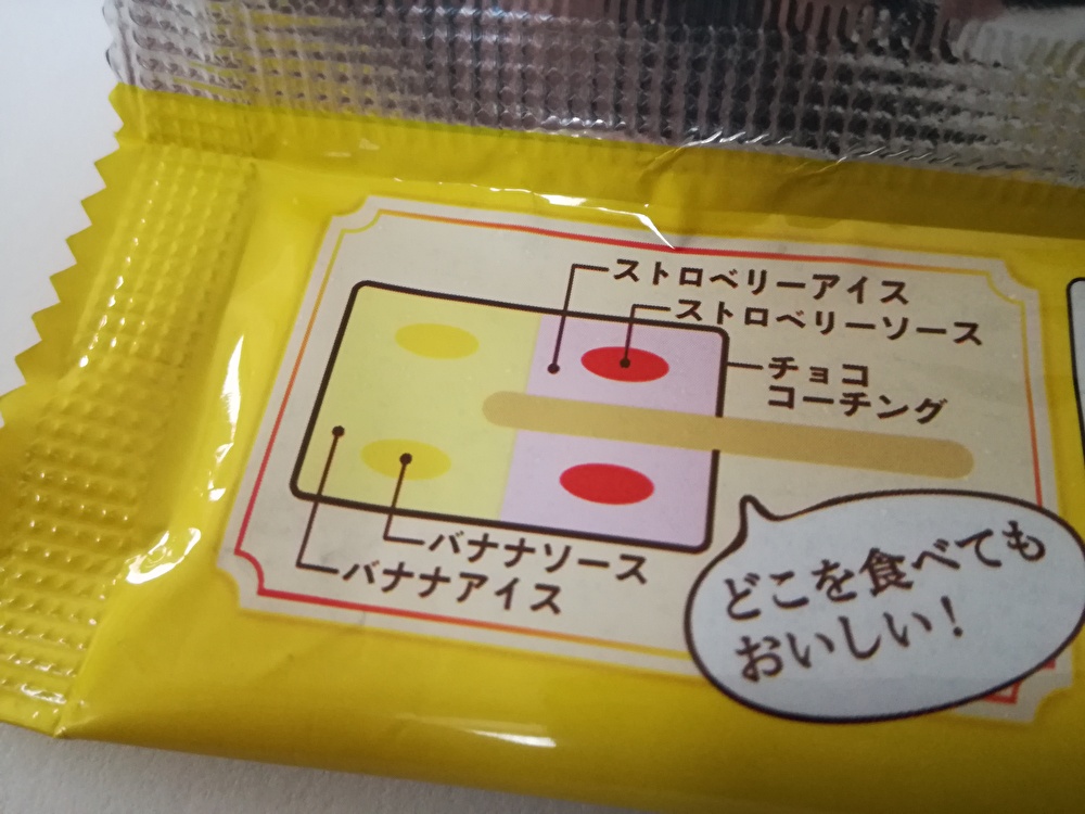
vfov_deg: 51.4
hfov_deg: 65.3
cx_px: 542
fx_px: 846
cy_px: 407
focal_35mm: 27
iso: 500
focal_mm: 3.79
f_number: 2
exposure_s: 1/20
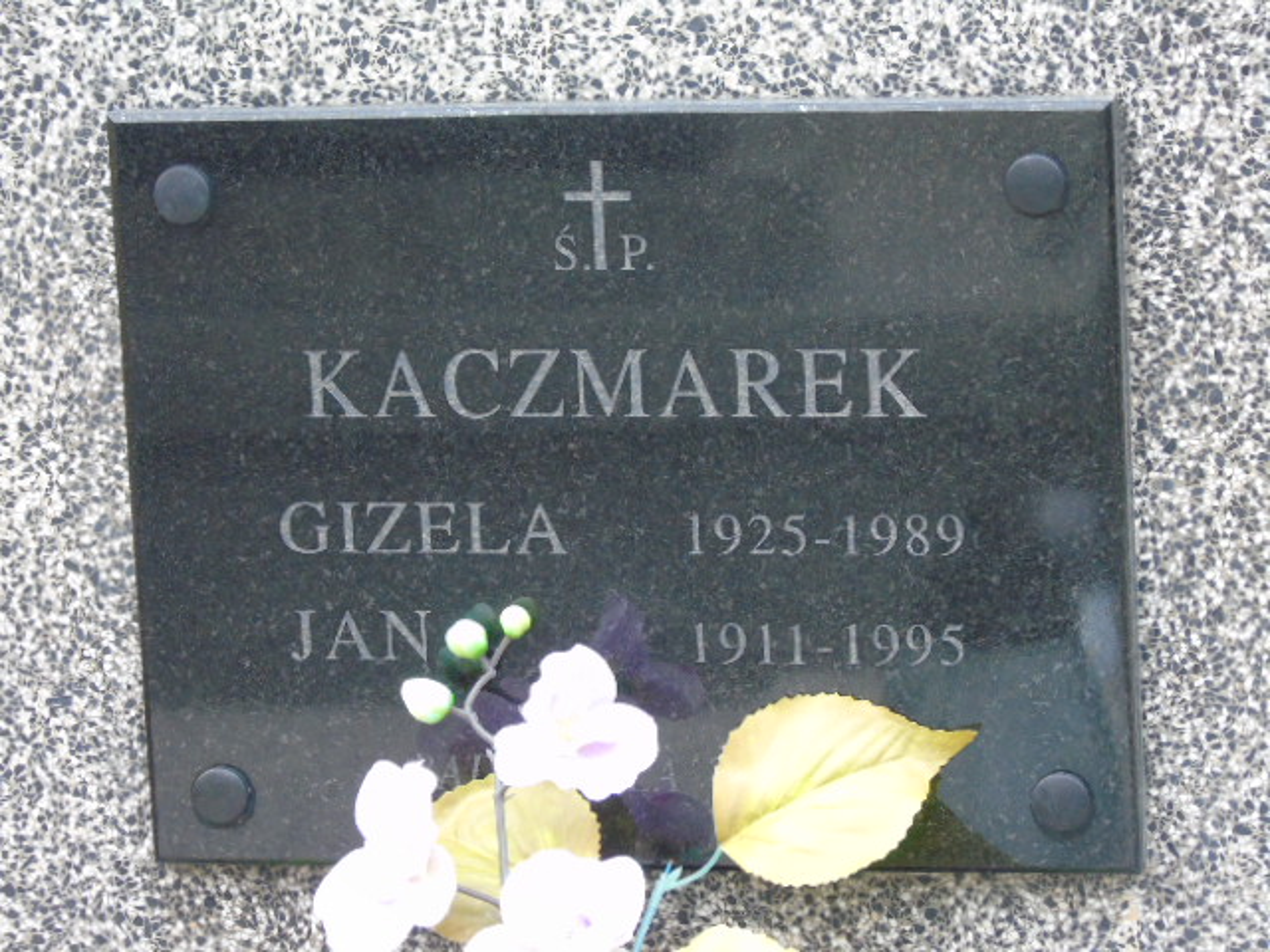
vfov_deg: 8.0
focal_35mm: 186
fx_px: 6824
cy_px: 476
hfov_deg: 10.6
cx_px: 635
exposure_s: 1/80
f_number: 5
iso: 500
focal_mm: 33
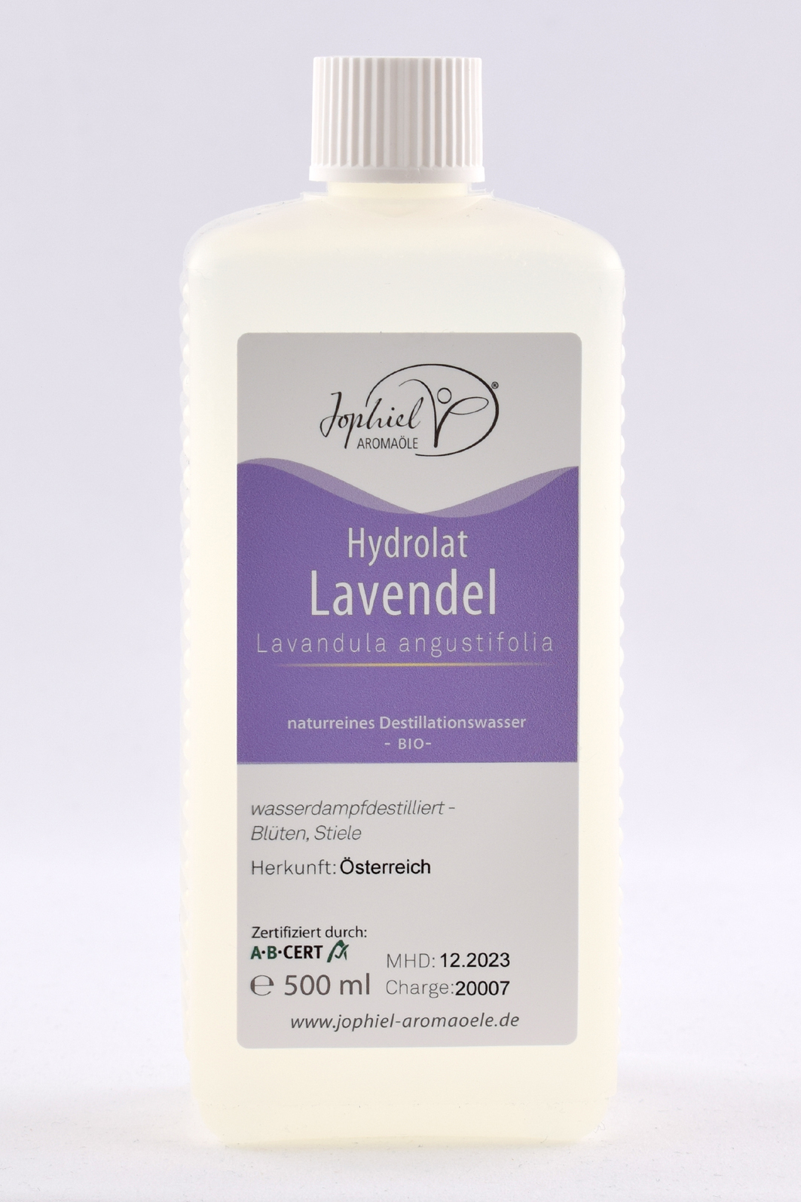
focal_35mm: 82
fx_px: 2754
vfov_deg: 24.6
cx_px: 400
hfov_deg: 16.5
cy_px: 601
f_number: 8
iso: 100
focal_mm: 55
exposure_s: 1/100
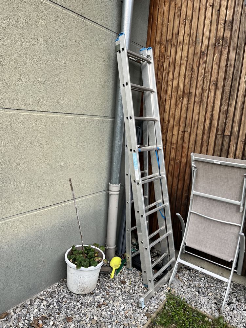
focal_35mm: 26
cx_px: 123
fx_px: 246
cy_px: 164
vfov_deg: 67.3
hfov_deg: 53.1
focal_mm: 5.1
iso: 50
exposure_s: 1/493
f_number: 1.6
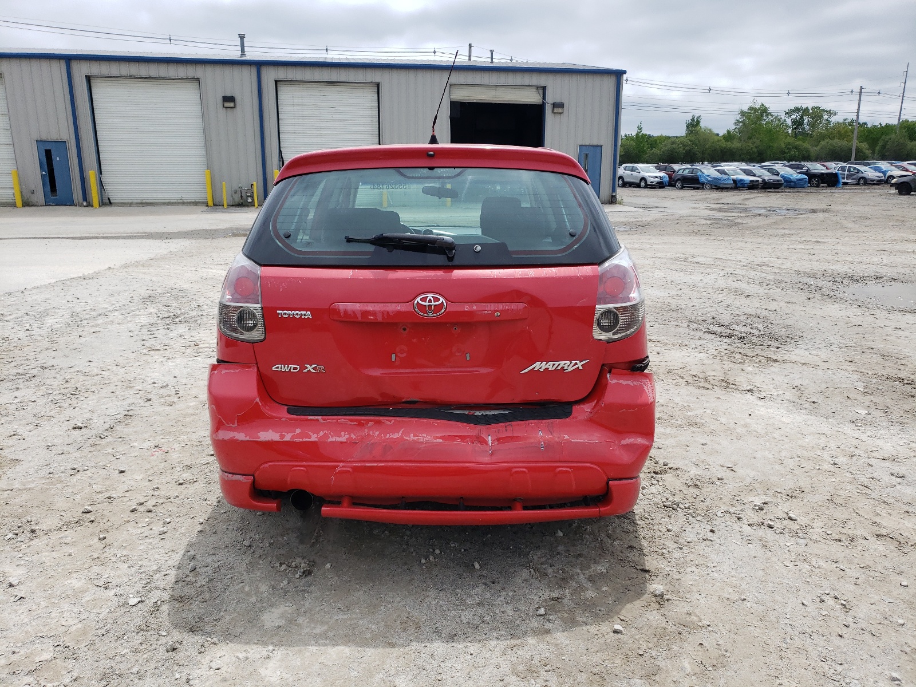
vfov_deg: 53.1
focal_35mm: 26
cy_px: 344
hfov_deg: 67.3
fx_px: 688
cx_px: 458
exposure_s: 1/3333
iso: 50
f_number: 1.5
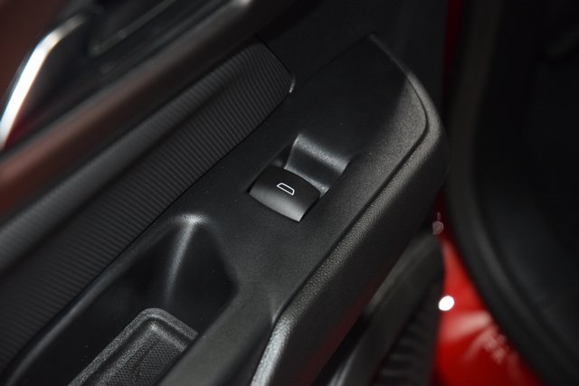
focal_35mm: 105
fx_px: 1689
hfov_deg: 19.5
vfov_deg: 13.0
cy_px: 193
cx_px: 290
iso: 2800
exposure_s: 1/40
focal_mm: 70
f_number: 4.5
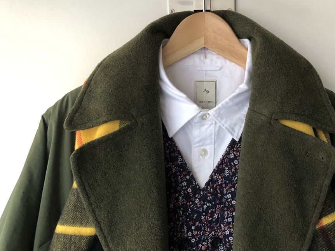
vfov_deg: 36.7
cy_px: 145
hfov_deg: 47.5
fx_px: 377
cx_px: 205
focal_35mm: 39
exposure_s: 1/15
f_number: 1.8
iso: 100
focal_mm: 4
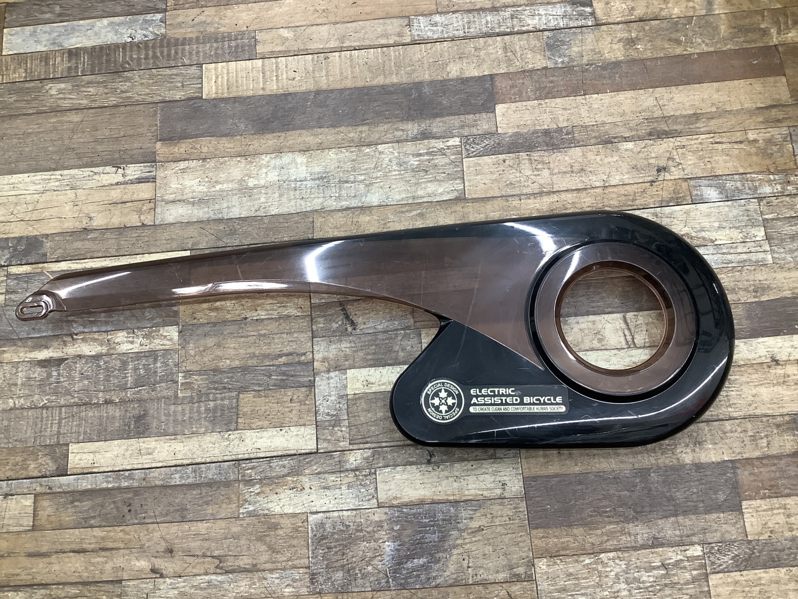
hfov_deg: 58.3
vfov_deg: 45.5
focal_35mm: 31
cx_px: 399
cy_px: 300
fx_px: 715
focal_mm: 3.3
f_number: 2.4
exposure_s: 1/60
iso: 125
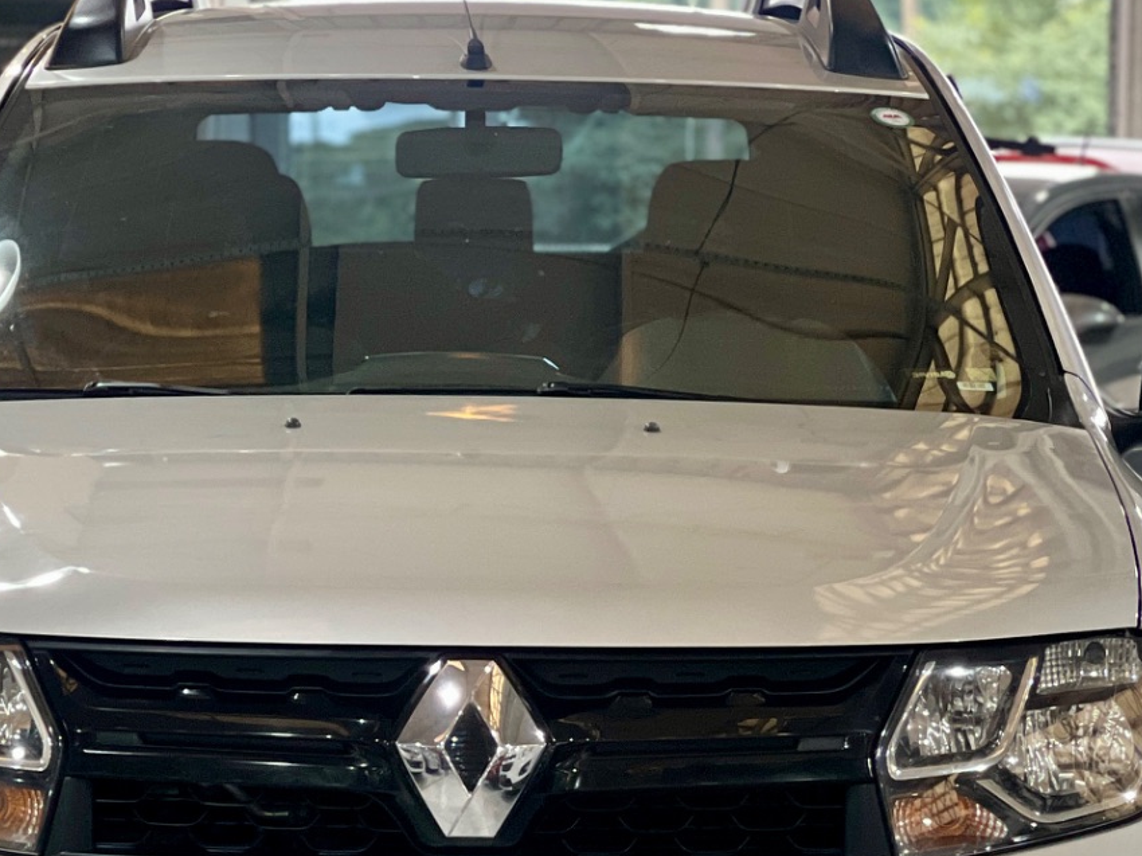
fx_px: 5739
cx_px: 437
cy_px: 718
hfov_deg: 11.4
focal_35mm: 174
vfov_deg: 8.5
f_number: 2.8
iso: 200
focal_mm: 9
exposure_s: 1/40
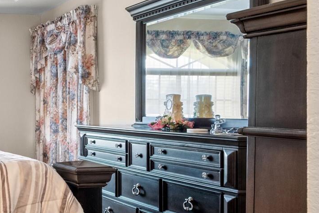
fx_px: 408
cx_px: -110
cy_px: 95
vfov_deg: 29.2
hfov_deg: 31.3
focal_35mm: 46
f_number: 9
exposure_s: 1/1.25
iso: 800
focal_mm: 16
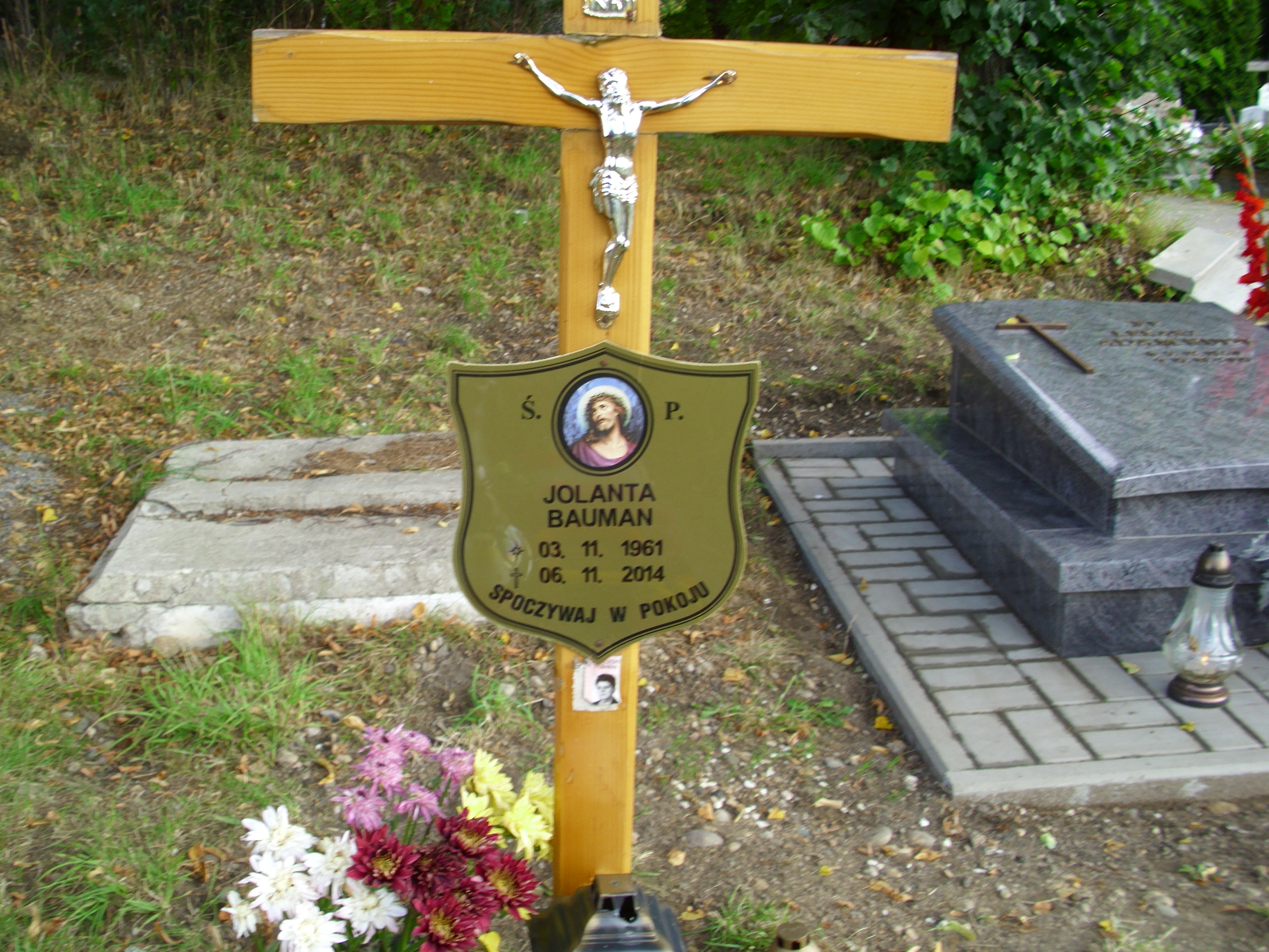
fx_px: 1320
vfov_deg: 39.7
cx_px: 629
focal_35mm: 36
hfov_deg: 51.4
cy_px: 467
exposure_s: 1/94
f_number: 3
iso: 50
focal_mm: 6.2
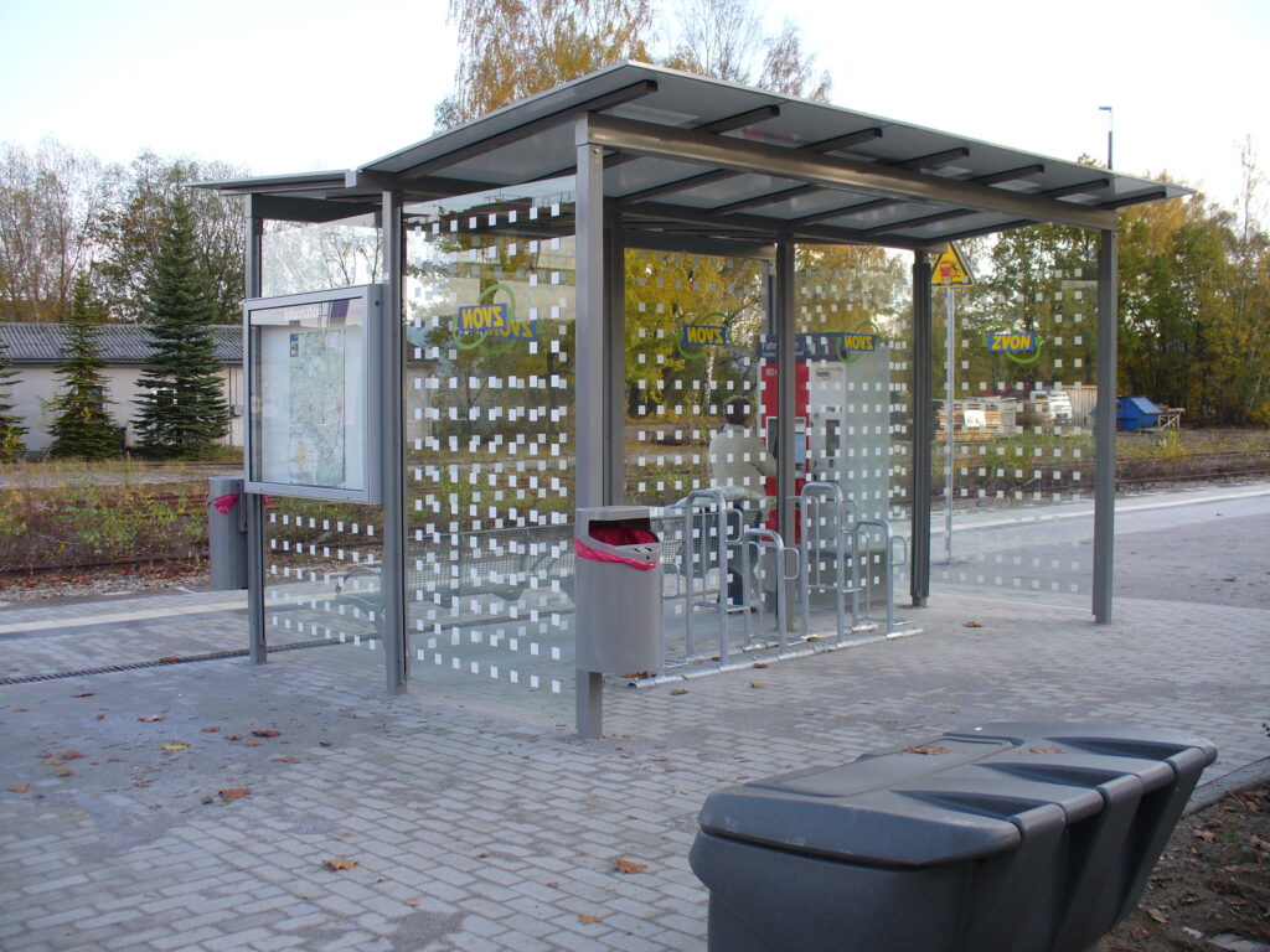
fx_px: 1357
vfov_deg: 38.7
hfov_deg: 50.1
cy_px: 476
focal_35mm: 37
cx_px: 635
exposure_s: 1/160
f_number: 2.8
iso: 80
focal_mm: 6.1
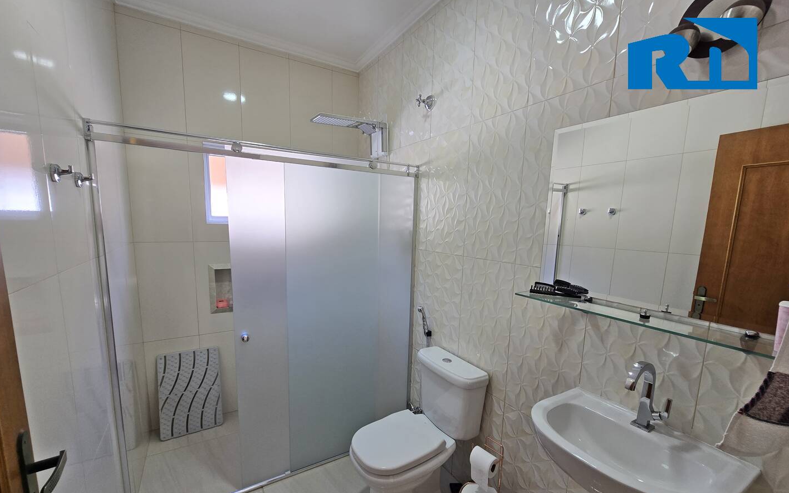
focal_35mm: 14
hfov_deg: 105.3
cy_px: 272
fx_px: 301
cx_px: 396
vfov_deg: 78.4
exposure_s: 1/60
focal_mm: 2.2
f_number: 2.2
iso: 64
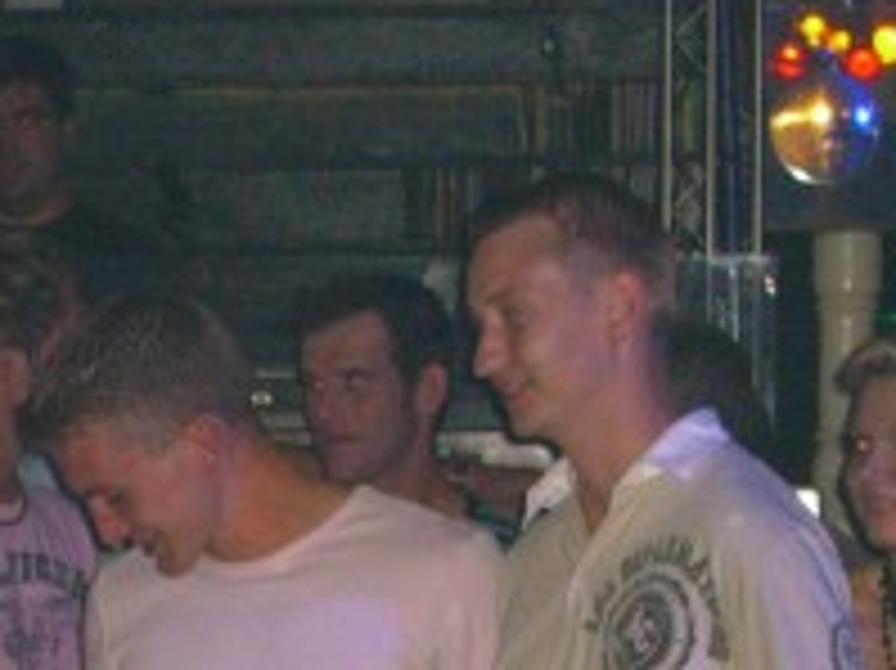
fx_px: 5303
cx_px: -32
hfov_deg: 9.6
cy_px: 890
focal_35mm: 205
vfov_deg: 7.2
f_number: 4
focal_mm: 14.2
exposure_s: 1/60
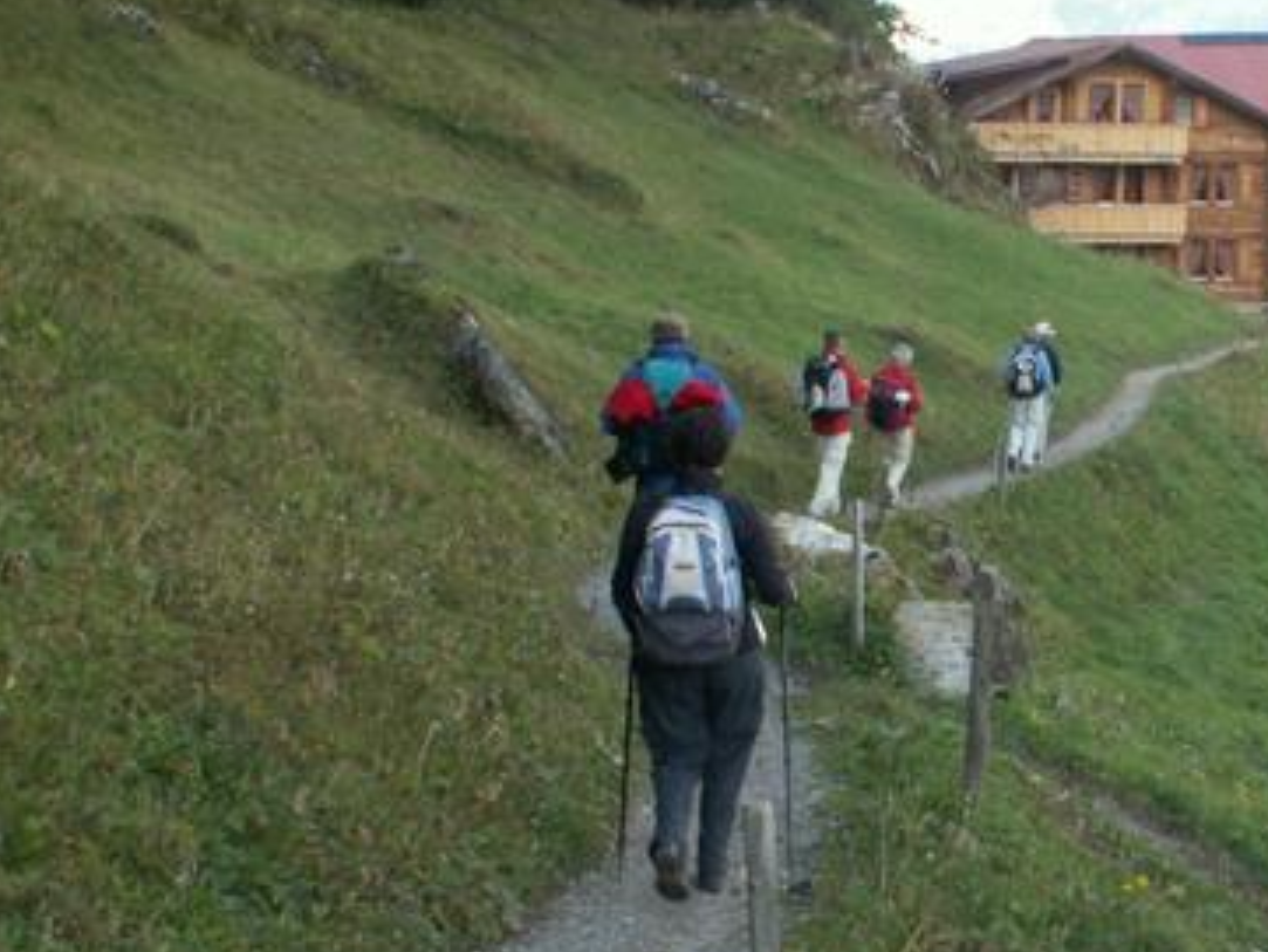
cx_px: 1092
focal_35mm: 62
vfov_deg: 23.7
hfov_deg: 30.1
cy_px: 492
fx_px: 2272
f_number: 4
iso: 50
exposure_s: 1/100
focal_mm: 5.86
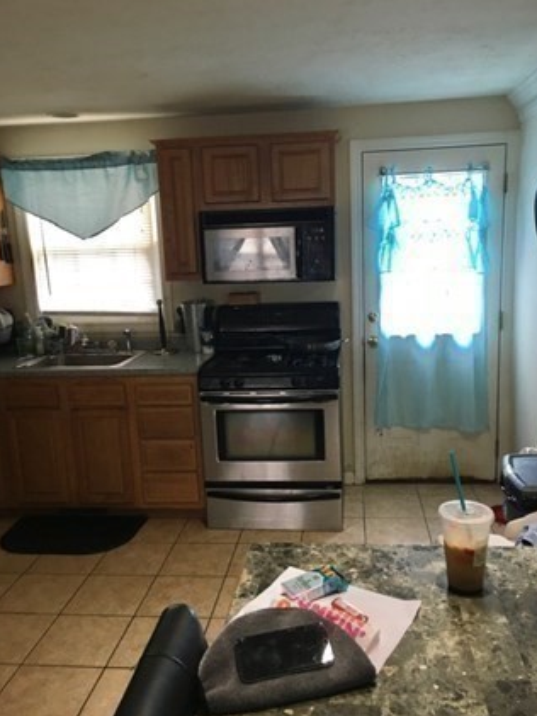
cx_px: 272
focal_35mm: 31
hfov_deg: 45.5
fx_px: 641
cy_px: 369
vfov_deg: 58.3
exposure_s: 1/30
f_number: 2.2
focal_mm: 4.15
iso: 80
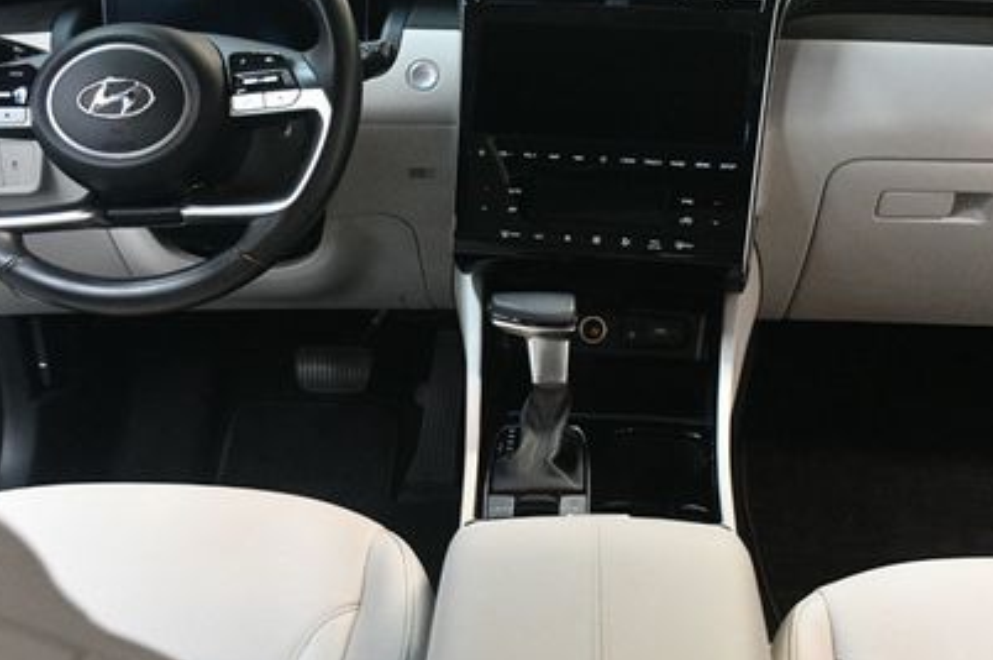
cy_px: 302
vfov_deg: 31.1
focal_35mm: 43
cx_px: 576
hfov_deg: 45.3
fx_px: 1185
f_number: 3.5
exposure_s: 1/60
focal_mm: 18
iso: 3200
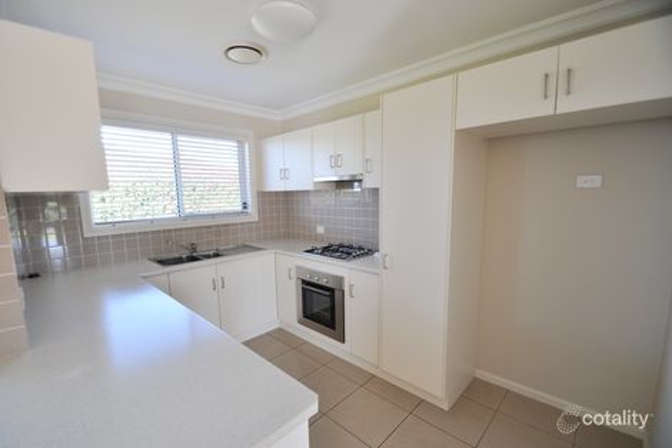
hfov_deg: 100.4
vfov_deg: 77.3
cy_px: 224
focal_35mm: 15
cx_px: 336
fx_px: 280
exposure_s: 1/50
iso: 200
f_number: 3.5
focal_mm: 10
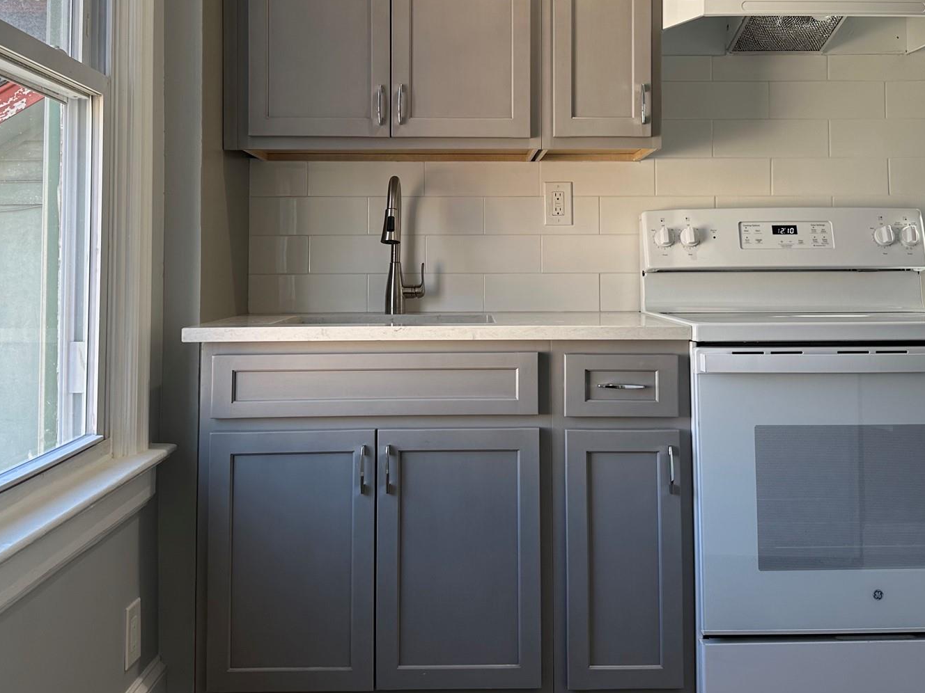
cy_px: 218
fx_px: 989
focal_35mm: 37
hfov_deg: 50.1
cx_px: 486
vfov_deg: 38.1
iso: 64
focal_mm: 6.86
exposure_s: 1/160
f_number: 1.78
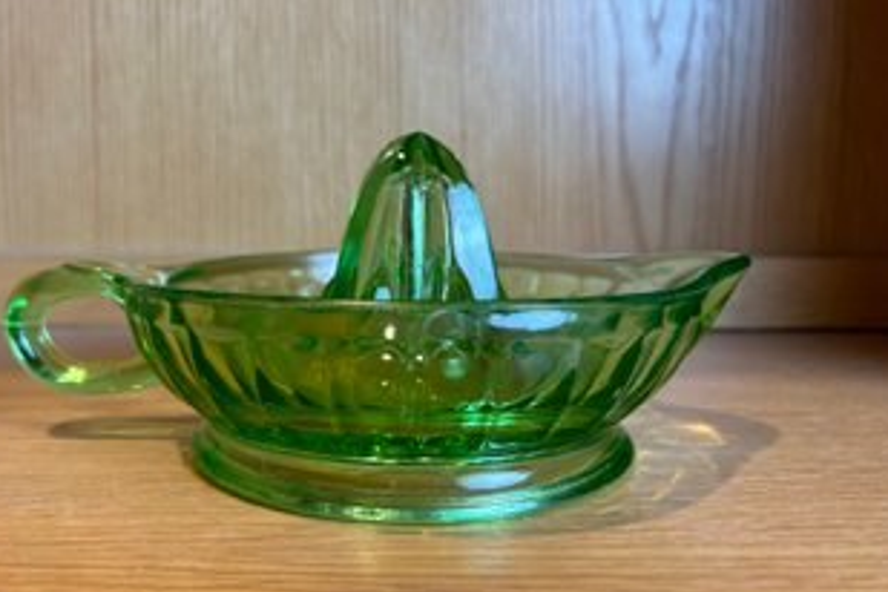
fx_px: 740
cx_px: 410
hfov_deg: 61.9
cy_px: 315
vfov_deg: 43.6
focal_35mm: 30
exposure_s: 1/120
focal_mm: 5.7
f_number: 1.5
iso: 100
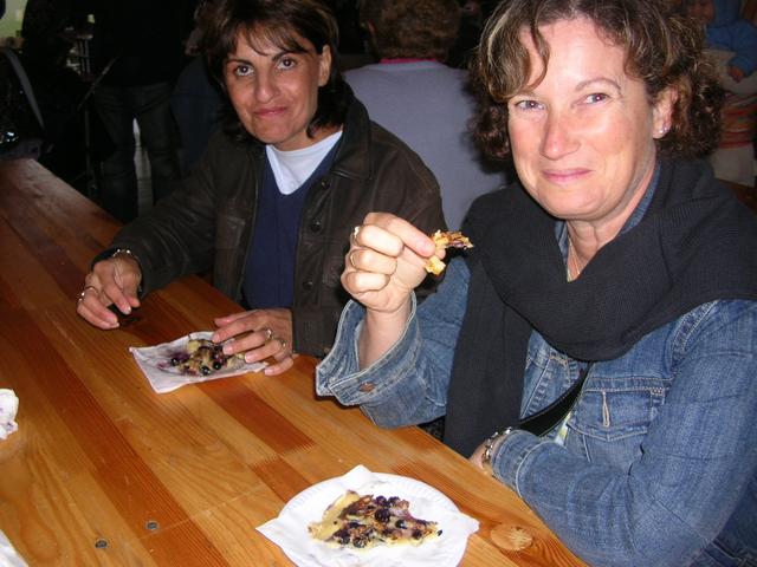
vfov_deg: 40.7
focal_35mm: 35
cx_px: 378
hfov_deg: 52.6
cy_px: 284
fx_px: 765
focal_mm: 5.8
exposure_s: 1/60.1
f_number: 2.8
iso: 50
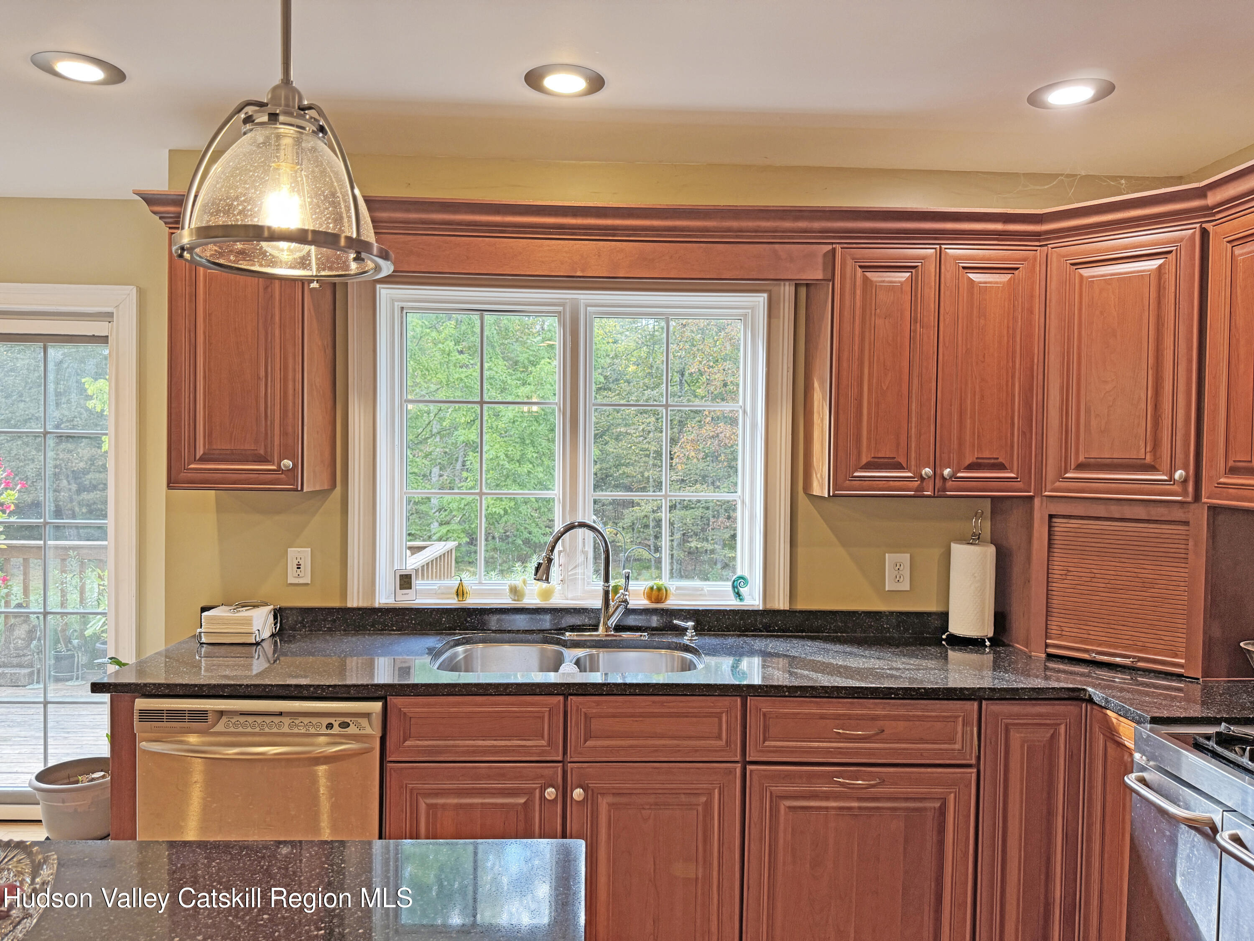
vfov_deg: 56.8
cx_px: 627
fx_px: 869
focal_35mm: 24
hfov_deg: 71.6
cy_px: 470
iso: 200
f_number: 1.78
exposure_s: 1/120
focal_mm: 6.76
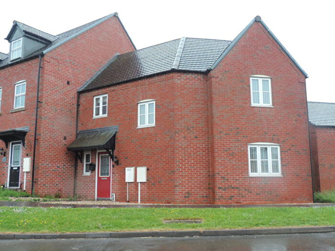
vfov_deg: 40.7
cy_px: 126
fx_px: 339
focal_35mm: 35
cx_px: 168
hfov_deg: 52.6
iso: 80
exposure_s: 1/100
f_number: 3.3
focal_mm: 6.2
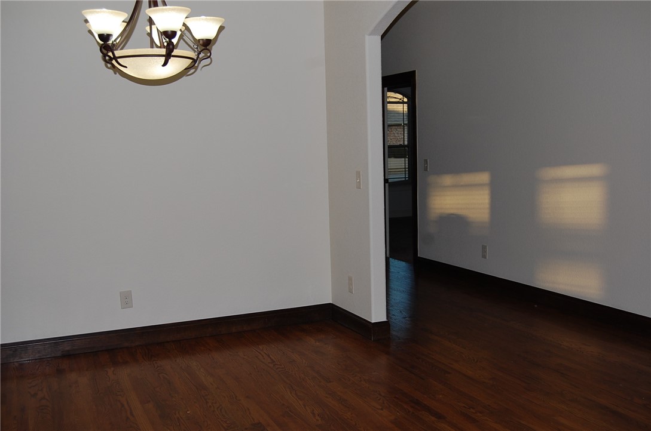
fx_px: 704
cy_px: 216
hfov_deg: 49.6
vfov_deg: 34.1
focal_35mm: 39
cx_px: 326
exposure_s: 1/125
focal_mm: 26
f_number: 5.6
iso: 200
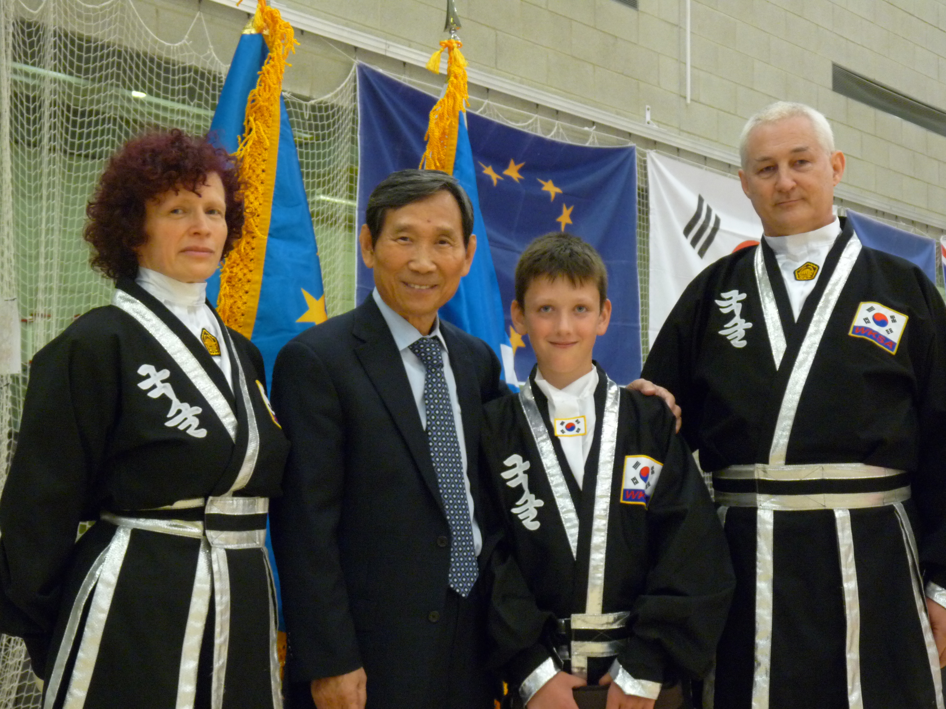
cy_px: 354
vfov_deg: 27.5
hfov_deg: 36.2
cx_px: 473
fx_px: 1448
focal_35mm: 53
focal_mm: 9.5
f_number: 3.2
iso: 400
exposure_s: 1/13
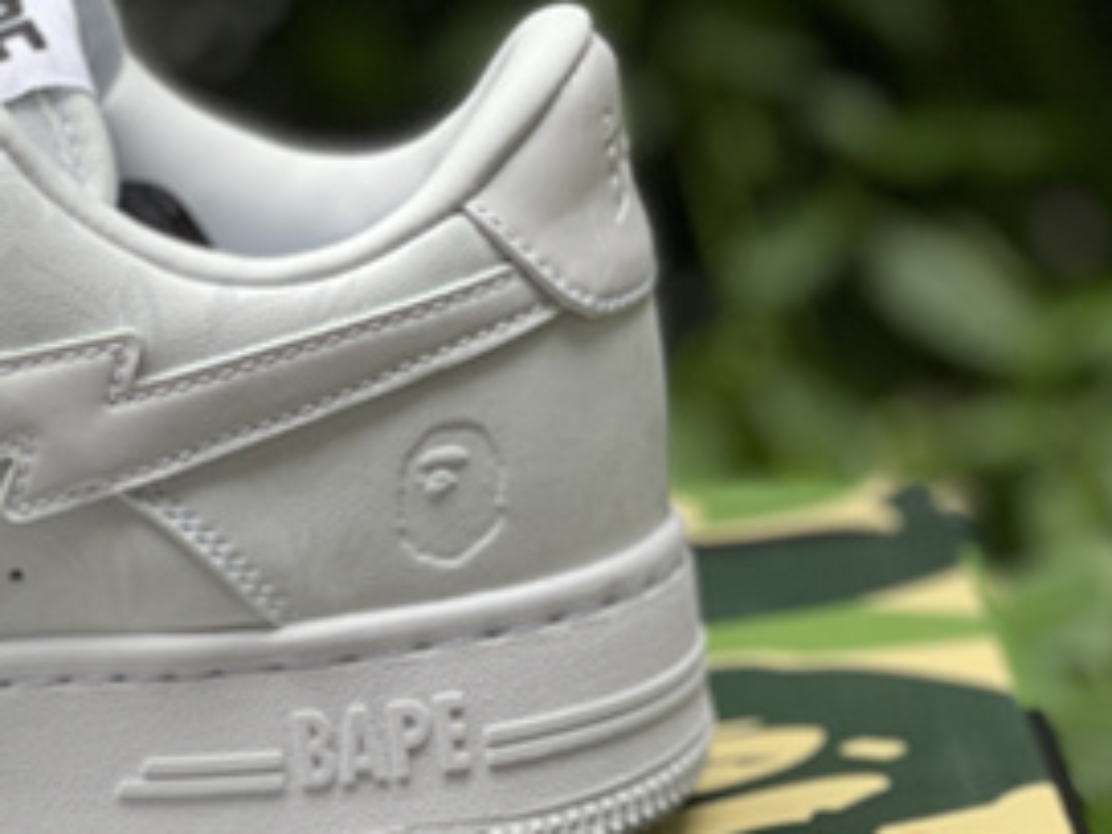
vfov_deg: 8.4
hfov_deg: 11.1
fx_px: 5590
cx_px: -249
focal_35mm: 174
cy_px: 991
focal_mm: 7.5
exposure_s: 1/121
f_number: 2.2
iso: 40
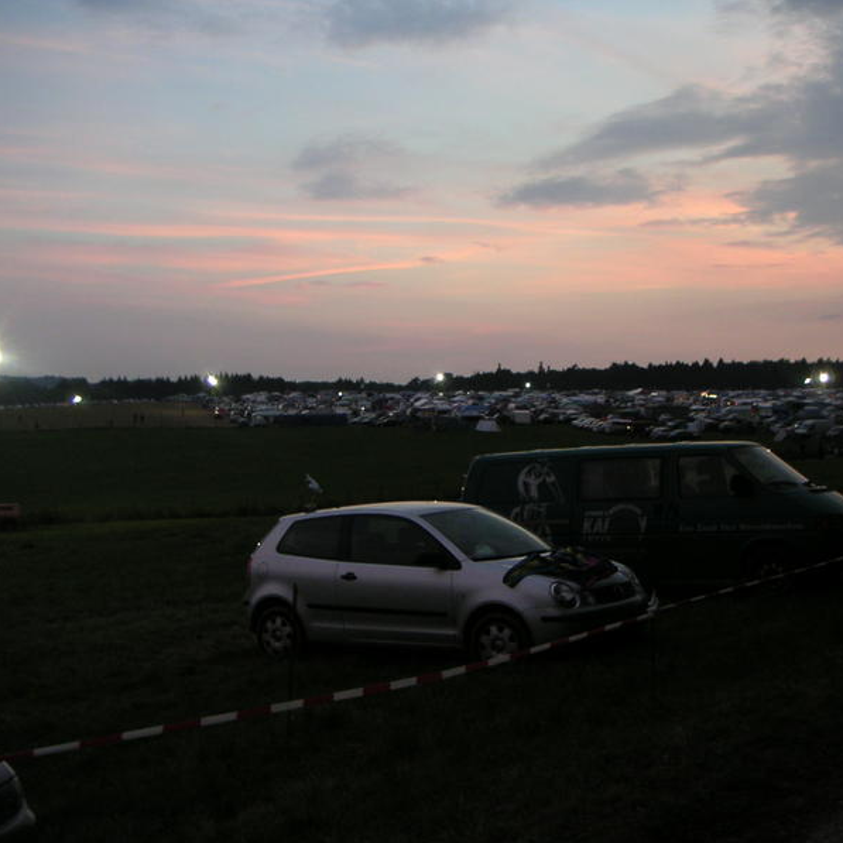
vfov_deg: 37.6
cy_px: 422
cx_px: 467
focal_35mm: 45
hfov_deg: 37.5
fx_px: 1240
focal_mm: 6
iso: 80
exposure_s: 1/45
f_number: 2.8
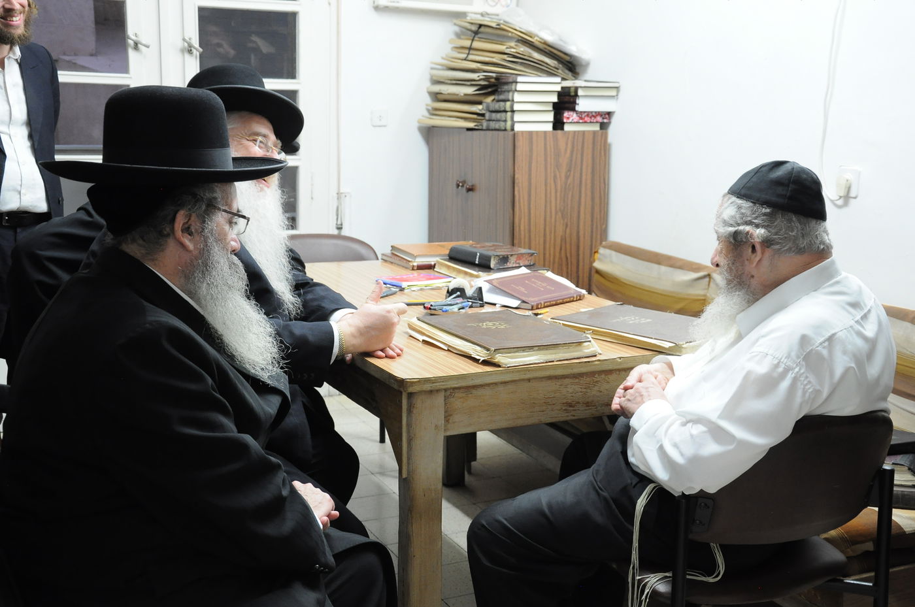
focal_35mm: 45
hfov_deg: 43.7
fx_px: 1142
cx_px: 458
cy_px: 304
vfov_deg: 29.8
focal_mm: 30
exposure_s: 1/30
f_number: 4.2
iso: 1250
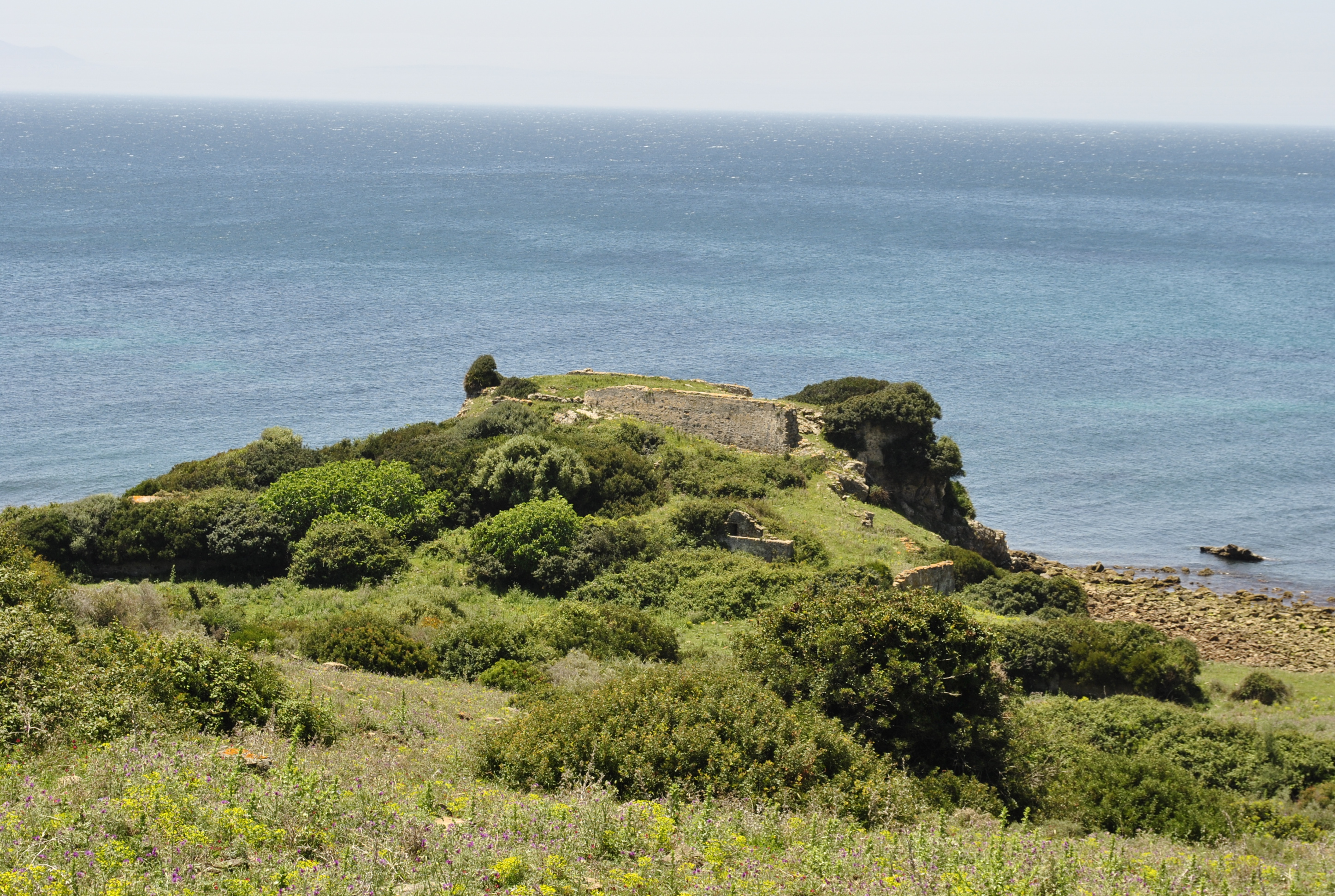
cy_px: 448
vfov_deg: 17.6
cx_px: 668
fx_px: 2898
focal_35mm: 78
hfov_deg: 25.9
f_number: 10
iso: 200
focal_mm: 52
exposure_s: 1/200
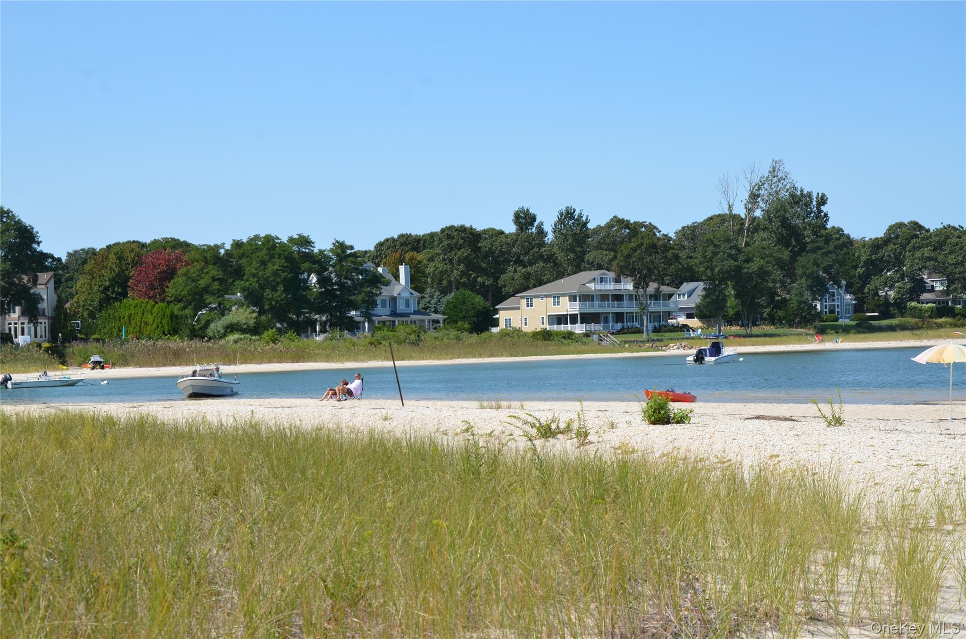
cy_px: 320
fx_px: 1687
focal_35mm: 63
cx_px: 483
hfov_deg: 32.0
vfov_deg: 21.5
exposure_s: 1/400
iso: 200
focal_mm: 42
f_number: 10
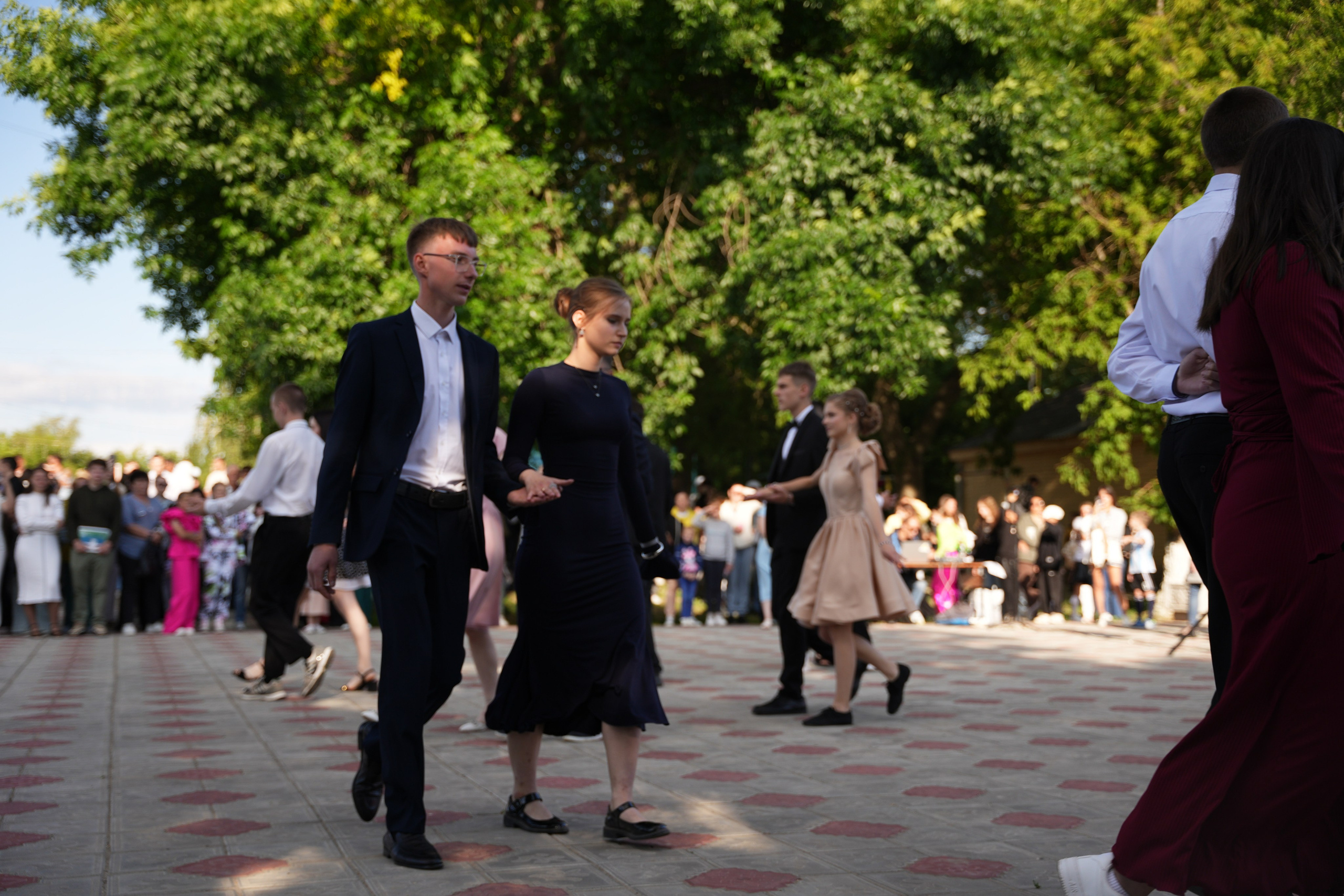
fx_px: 1654
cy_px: 448
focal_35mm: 44
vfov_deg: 30.3
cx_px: 672
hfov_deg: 44.2
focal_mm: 44.3
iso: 160
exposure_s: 1/500
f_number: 2.8
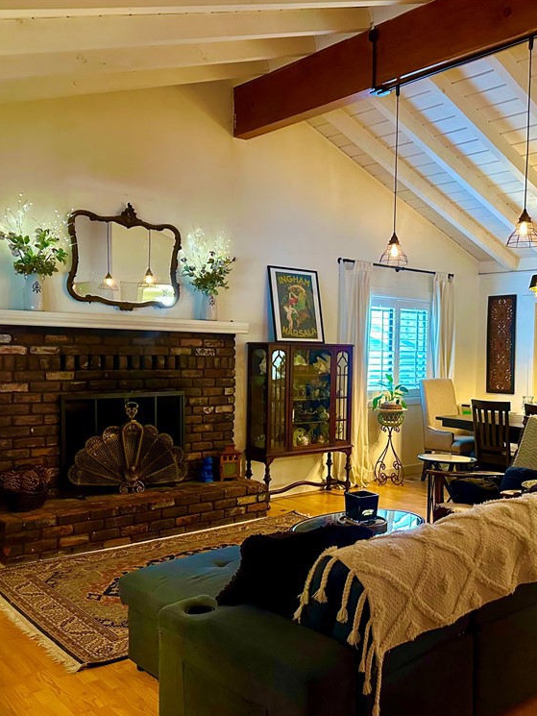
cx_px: 375
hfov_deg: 42.2
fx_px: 682
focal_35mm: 33
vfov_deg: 55.3
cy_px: 364
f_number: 1.78
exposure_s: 1/60
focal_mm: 6.86
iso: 800
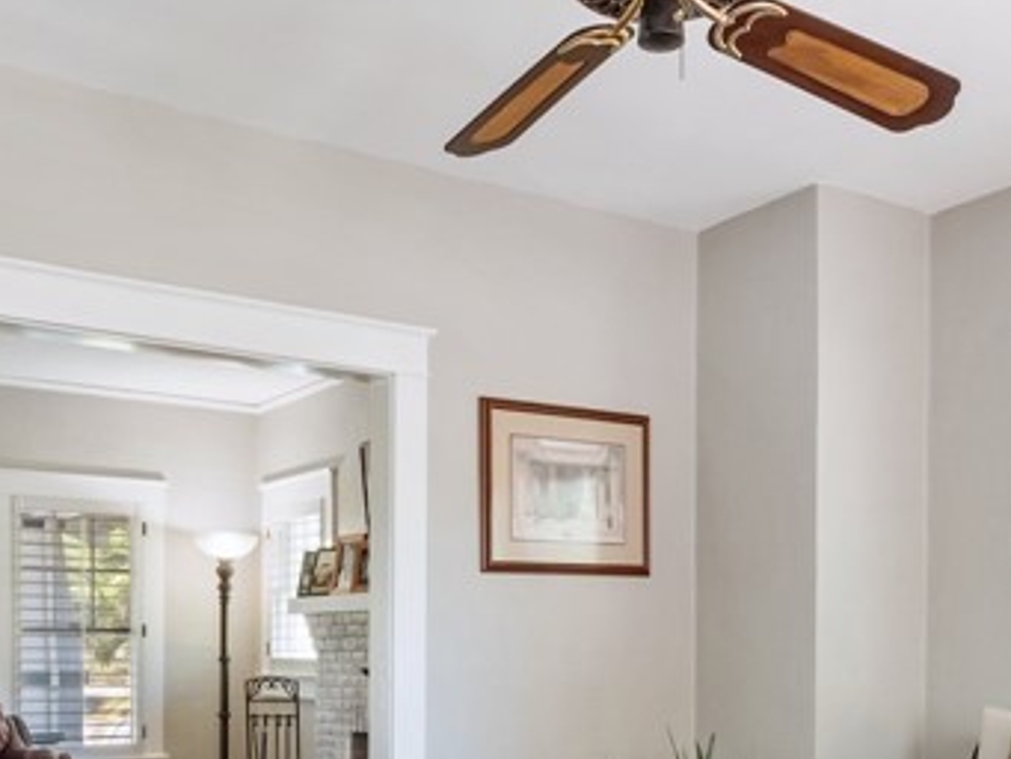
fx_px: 1227
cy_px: 685
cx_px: 557
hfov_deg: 44.7
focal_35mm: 42
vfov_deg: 32.6
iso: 200
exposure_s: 1/2
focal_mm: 7
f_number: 7.1
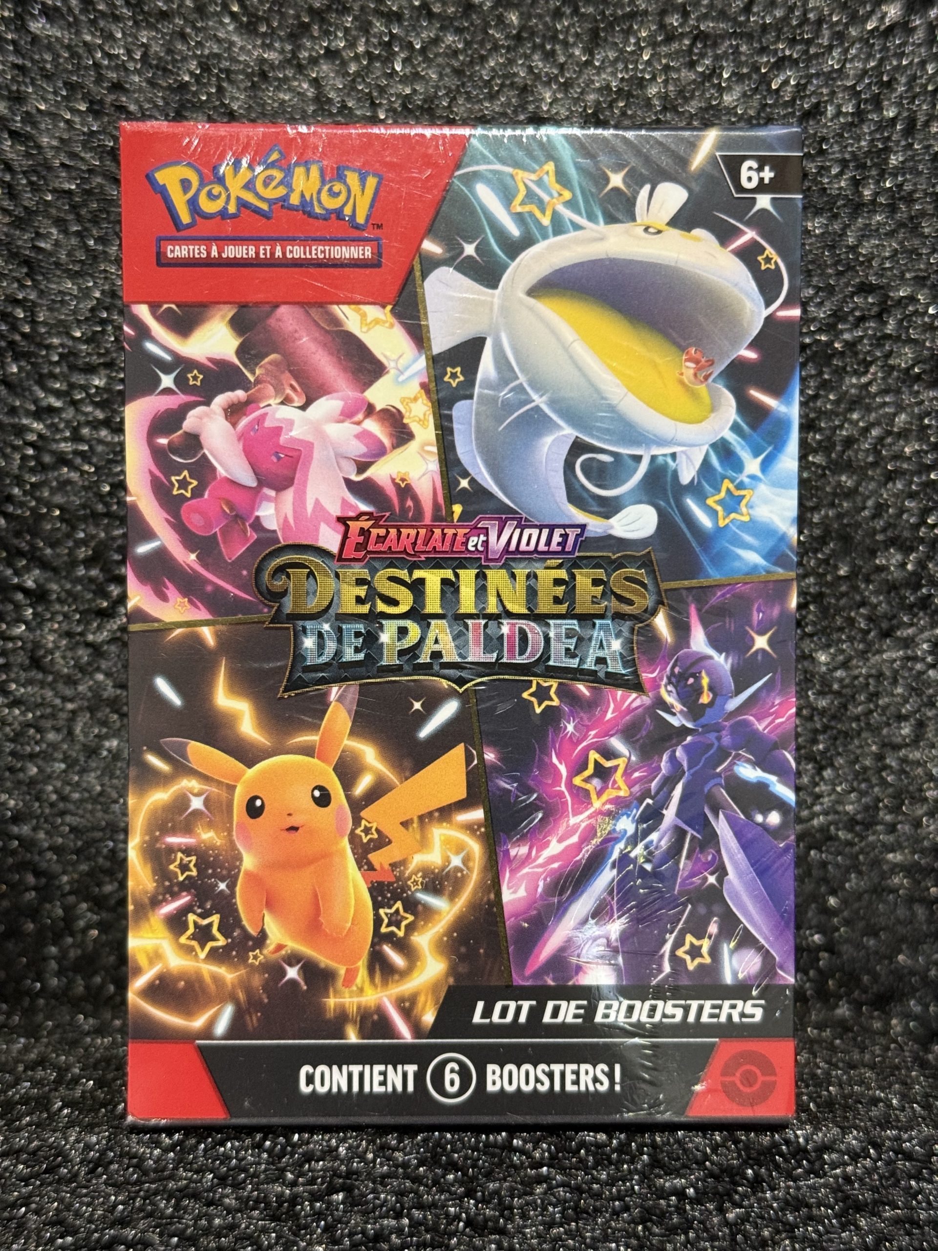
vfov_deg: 39.7
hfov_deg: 30.3
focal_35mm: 48
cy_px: 626
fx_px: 1734
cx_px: 469
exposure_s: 1/50
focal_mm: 6.76
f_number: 1.78
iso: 250
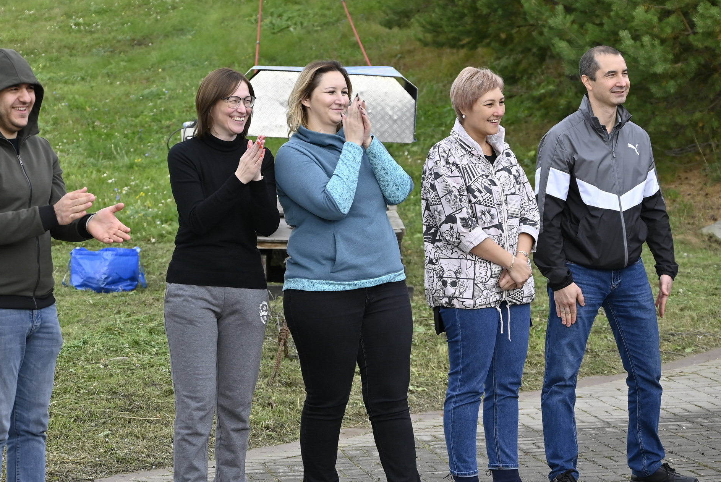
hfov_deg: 17.3
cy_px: 256
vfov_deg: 11.6
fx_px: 2365
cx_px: 358
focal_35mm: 118
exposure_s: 1/500
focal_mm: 58
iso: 160
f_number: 4
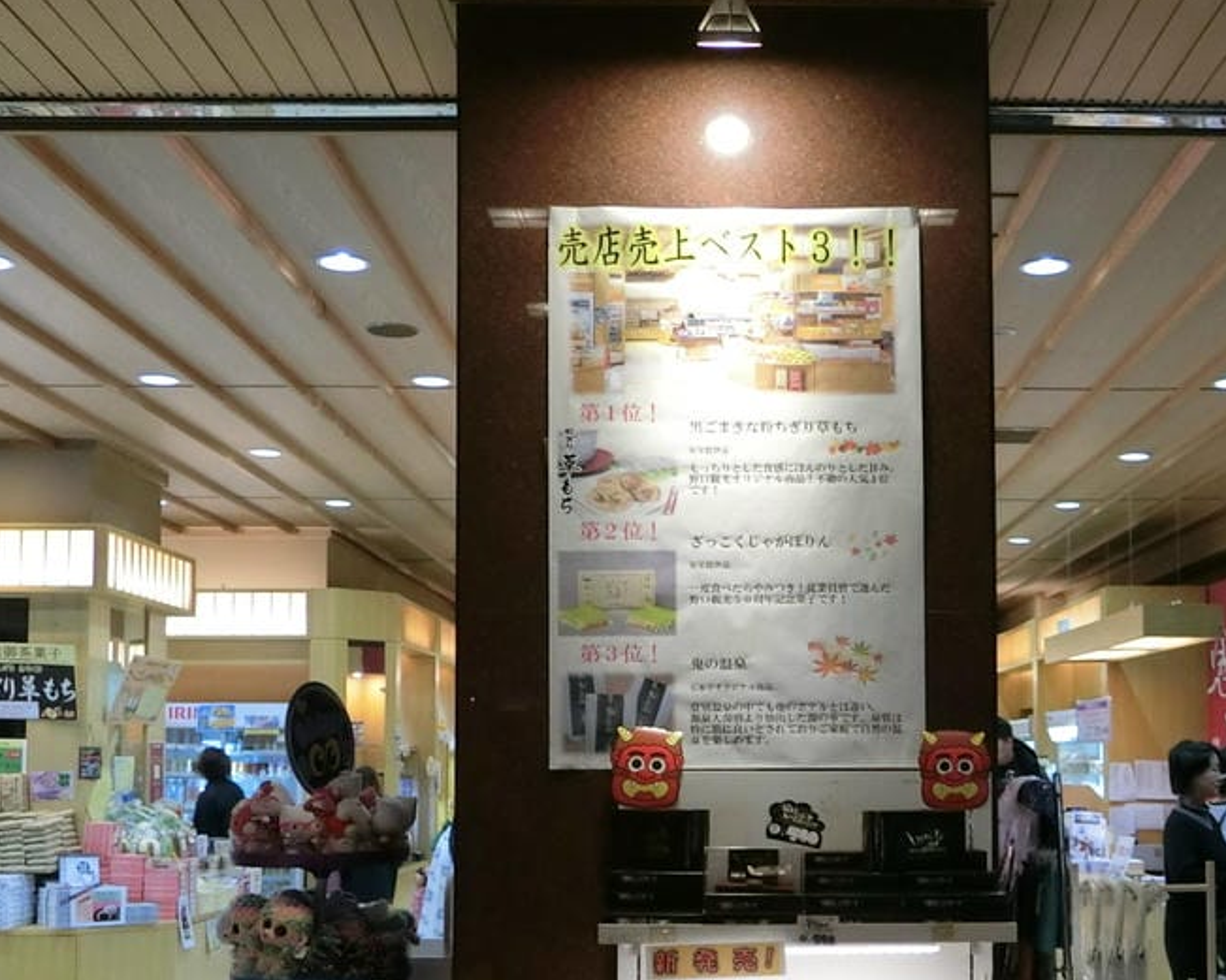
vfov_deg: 33.0
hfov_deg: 40.9
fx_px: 1633
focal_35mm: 45
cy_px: 685
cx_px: 763
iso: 400
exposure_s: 1/50
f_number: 2.8
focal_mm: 5.4
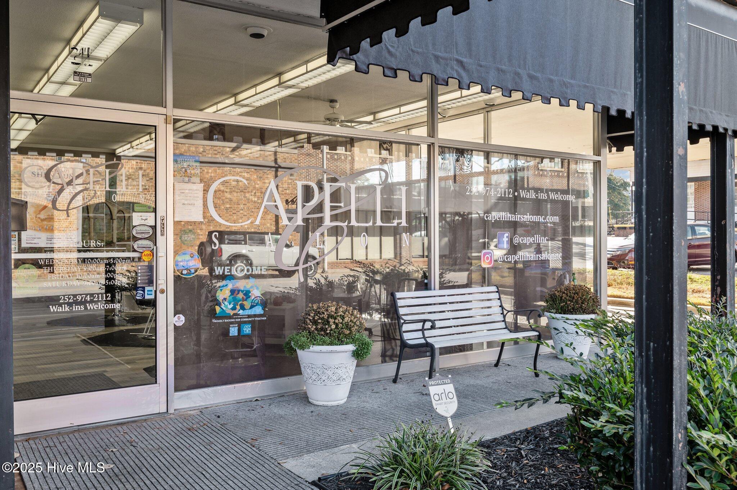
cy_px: 245
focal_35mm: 32
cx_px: 368
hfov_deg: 58.8
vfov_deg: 41.1
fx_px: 655
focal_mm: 32
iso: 250
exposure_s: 1/80
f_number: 8
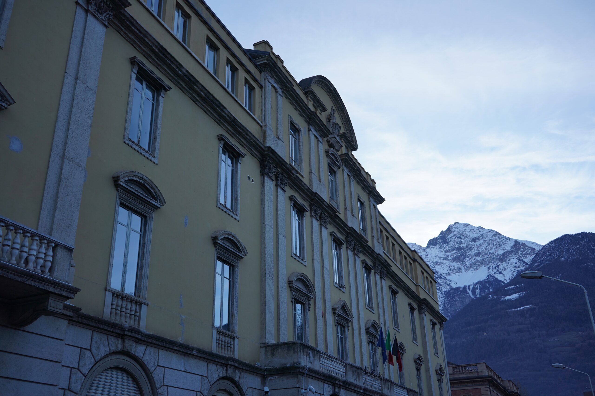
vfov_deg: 37.8
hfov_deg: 54.5
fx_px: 578
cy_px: 198
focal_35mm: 35
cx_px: 298
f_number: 7.1
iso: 100
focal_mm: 35
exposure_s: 1/200
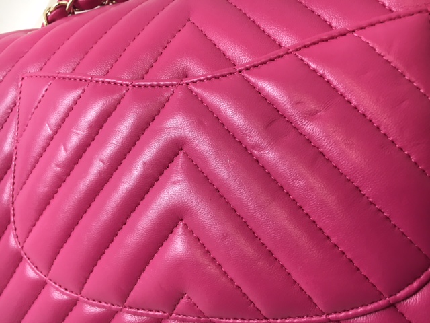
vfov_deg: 48.2
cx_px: 215
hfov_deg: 61.7
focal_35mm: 29
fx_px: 360
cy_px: 162
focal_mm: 4.15
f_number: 2.2
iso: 50
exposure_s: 1/30
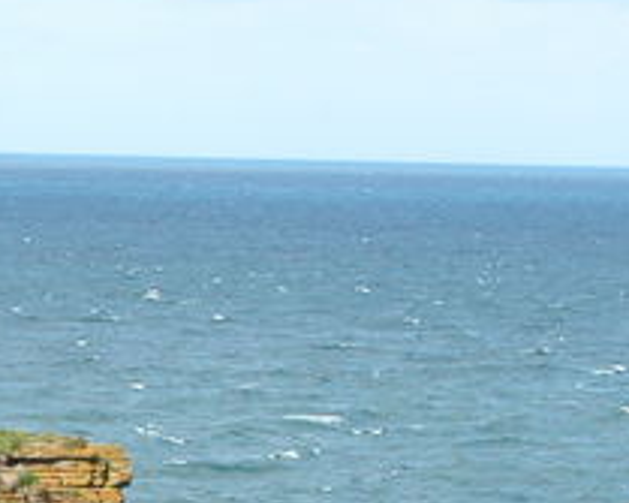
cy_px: 617
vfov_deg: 5.3
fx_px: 5415
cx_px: -223
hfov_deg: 6.6
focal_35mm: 291
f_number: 5.4
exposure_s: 1/244
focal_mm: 19.9
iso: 100
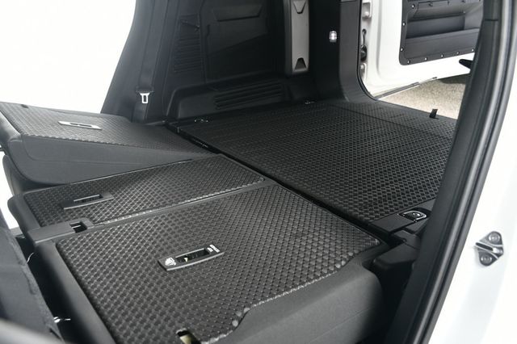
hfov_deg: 55.8
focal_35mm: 34
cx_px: 258
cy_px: 172
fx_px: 488
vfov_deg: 38.8
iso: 100
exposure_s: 1/160
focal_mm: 23
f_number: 4
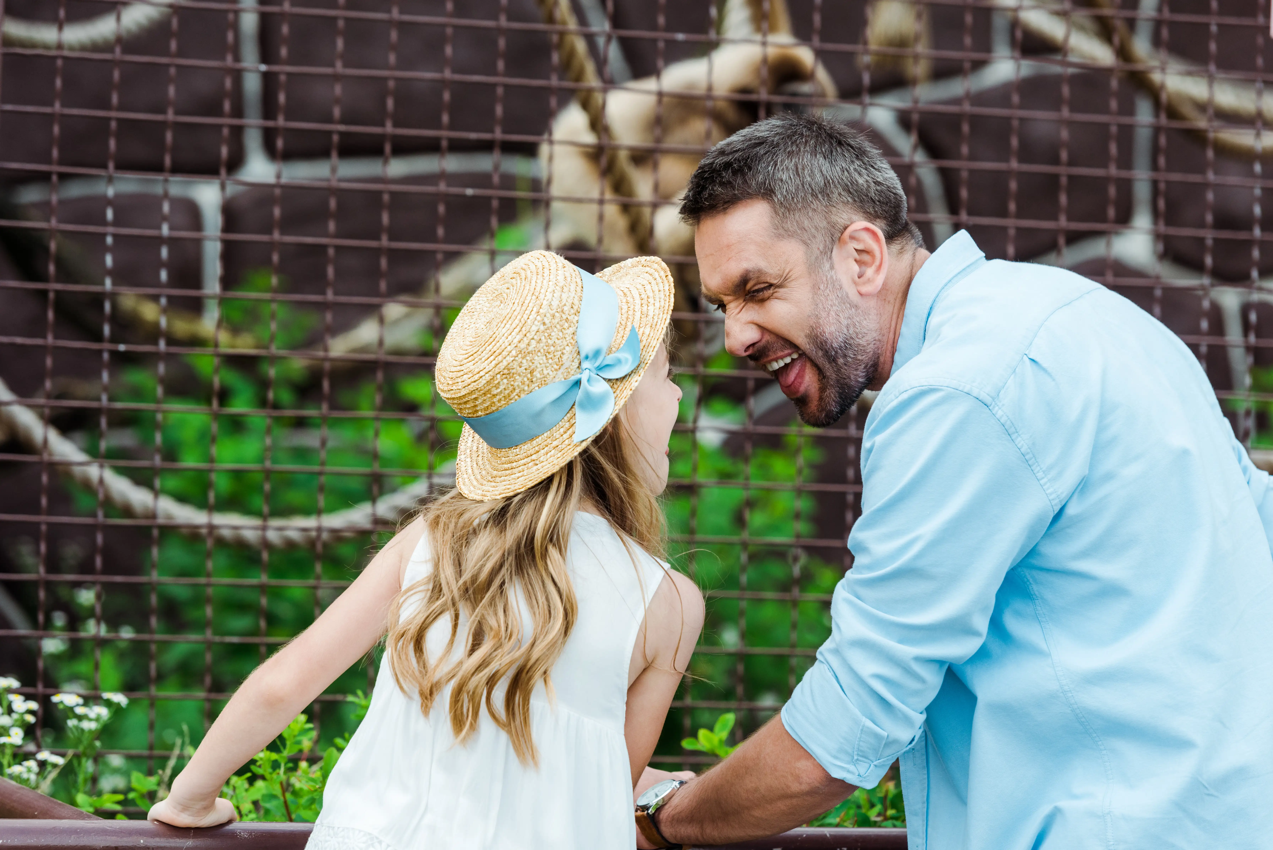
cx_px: 636
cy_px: 425
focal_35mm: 140
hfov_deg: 14.6
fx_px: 4952
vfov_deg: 9.8
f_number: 4.5
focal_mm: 140
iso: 320
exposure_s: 1/800
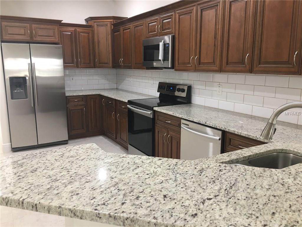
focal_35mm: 29
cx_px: 151
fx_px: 253
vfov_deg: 48.2
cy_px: 114
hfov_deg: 61.7
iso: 100
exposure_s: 1/30
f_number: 2.2
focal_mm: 4.15
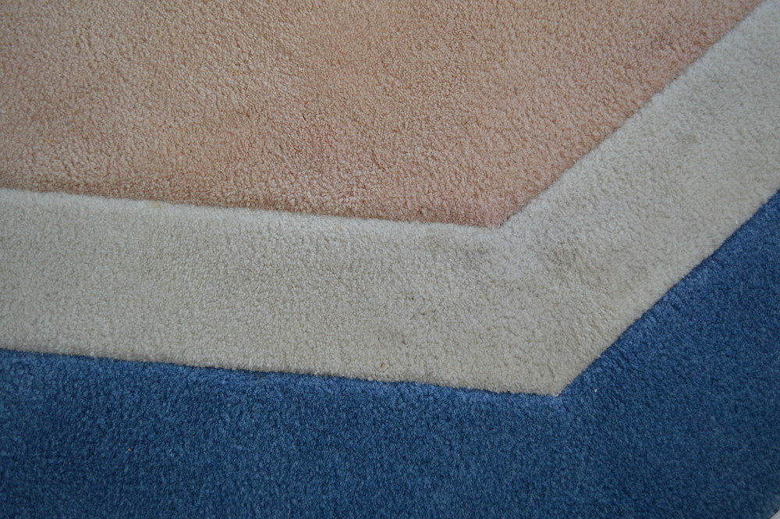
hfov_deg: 53.2
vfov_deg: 36.8
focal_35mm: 36
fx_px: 779
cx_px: 390
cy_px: 260
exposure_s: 1/60
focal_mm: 24
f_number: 4
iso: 400
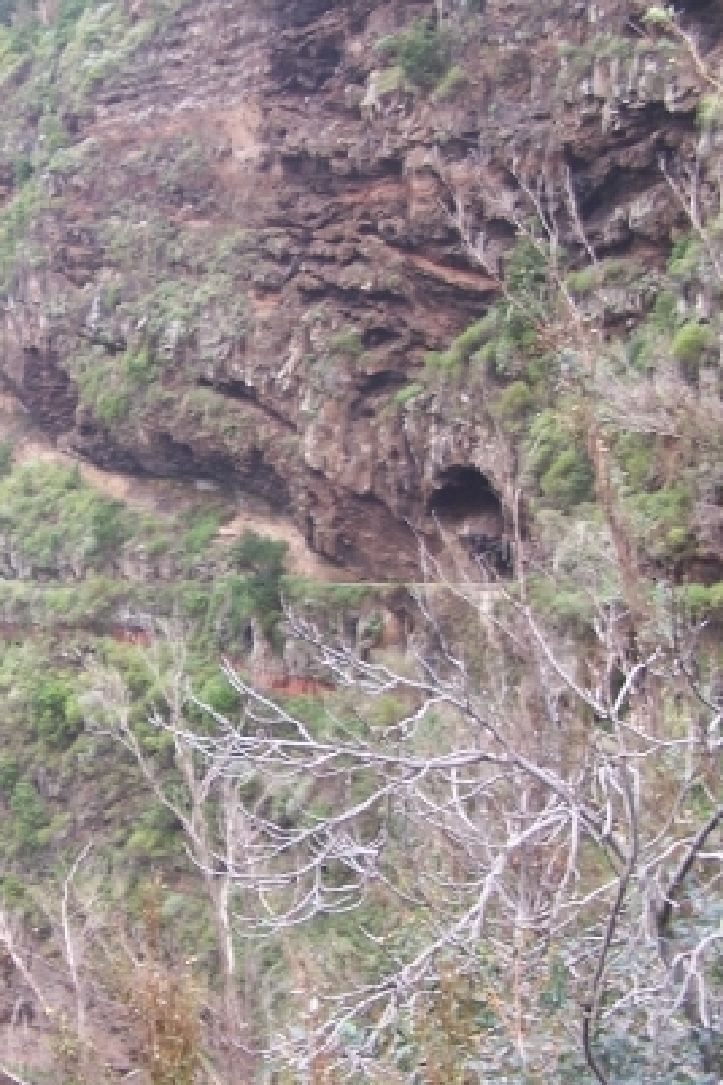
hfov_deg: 22.7
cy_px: 545
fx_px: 1777
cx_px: 151
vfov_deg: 33.9
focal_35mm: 59
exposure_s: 1/13
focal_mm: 6.3
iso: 140
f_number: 2.8
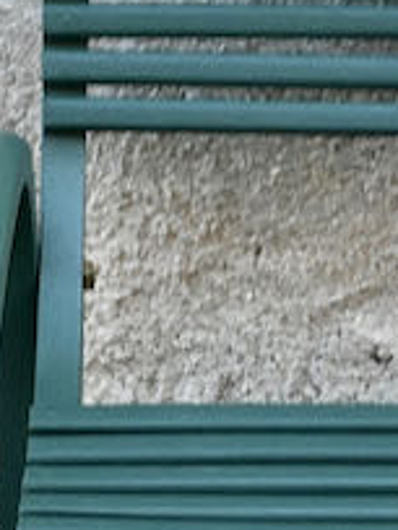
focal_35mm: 182
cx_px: 453
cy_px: 338
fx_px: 2790
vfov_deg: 10.9
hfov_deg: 8.1
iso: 25
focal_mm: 4.15
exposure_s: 1/50
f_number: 2.2
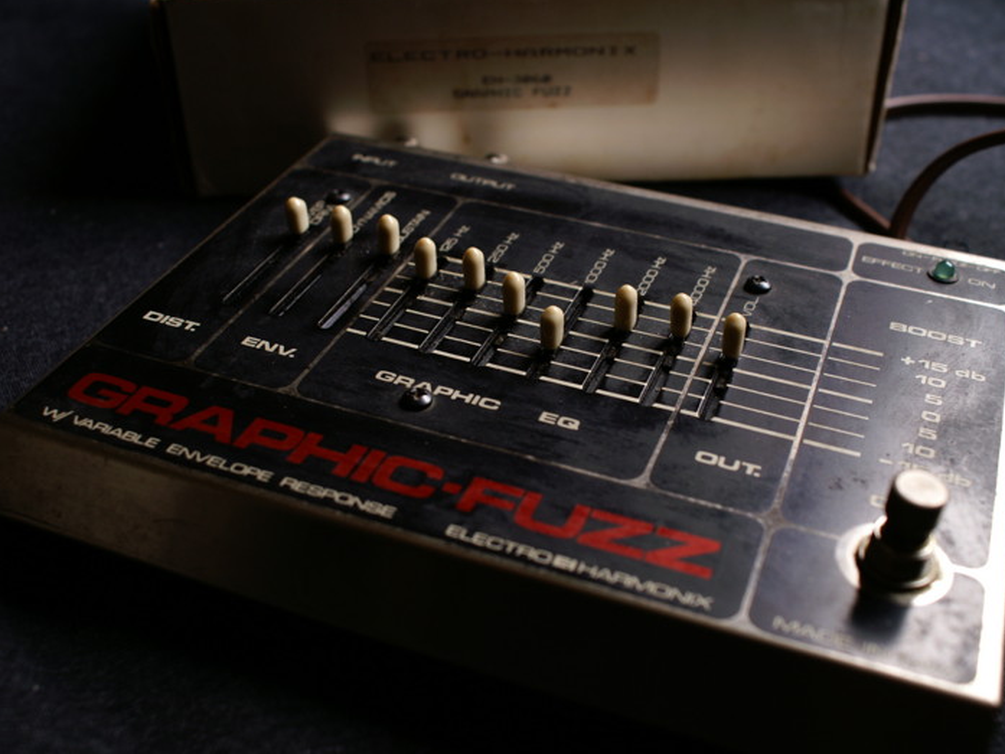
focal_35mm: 43
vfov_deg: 33.6
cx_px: 531
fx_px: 1249
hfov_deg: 43.8
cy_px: 376
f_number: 4.5
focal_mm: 26
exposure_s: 1/10
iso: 200
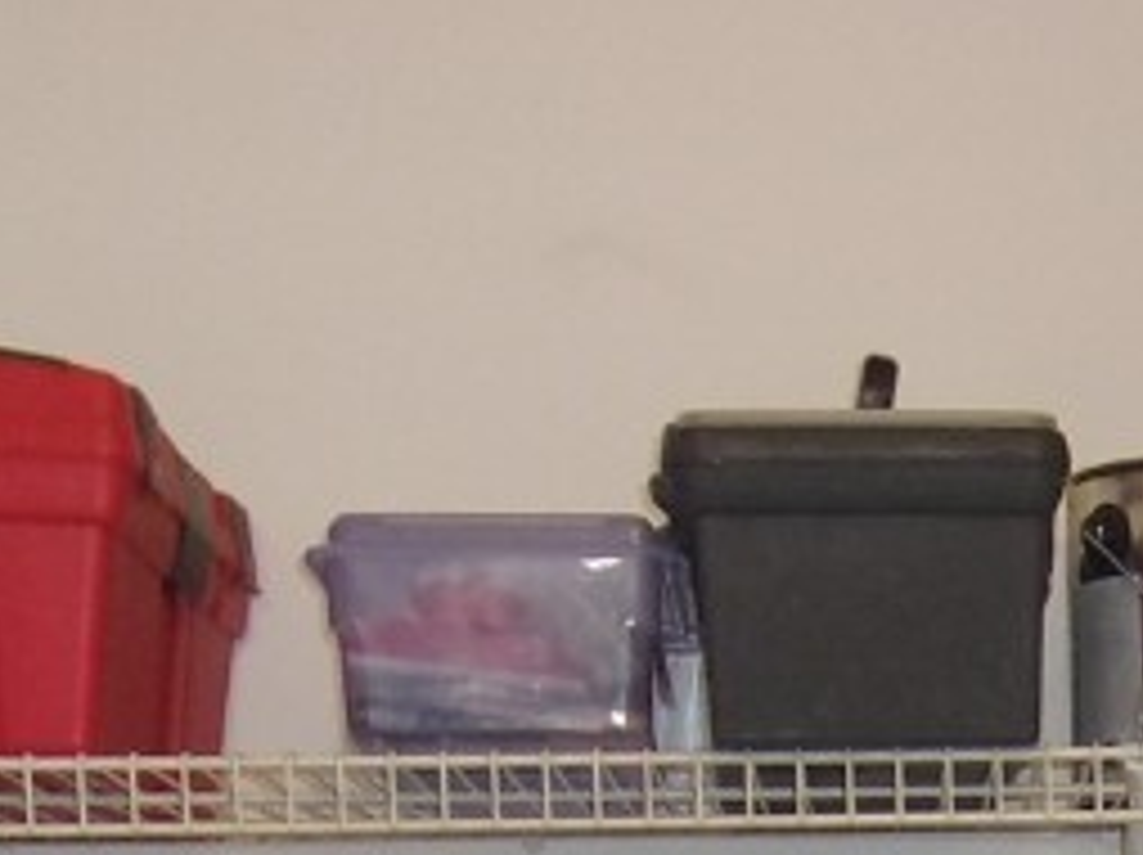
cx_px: 1332
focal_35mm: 109
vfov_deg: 12.3
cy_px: 1575
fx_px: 3596
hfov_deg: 17.3
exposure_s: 1/34
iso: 200
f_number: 3
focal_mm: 4.9
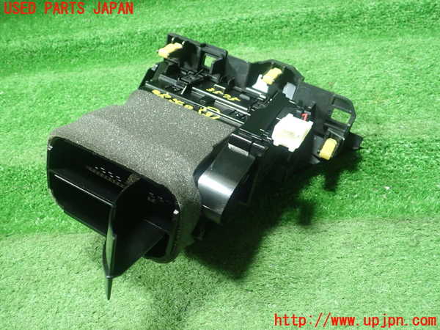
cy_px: 165
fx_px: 381
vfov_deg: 46.8
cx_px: 220
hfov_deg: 60.0
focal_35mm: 30
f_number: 2.3
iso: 800
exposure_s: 1/100
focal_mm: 5.5
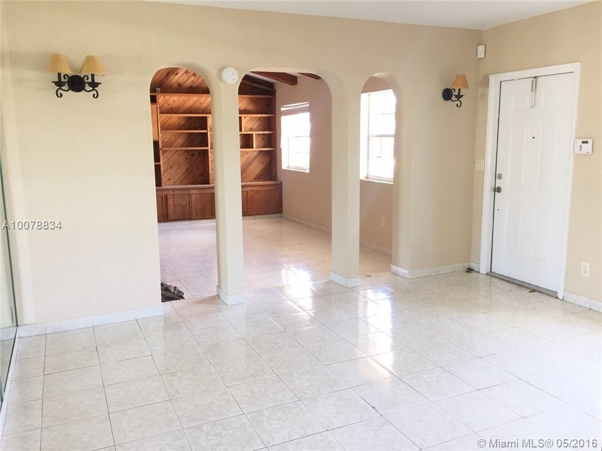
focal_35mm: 29
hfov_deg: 61.7
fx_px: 504
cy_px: 226
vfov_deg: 48.2
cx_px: 301
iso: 32
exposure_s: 1/15
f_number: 2.2
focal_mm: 4.15
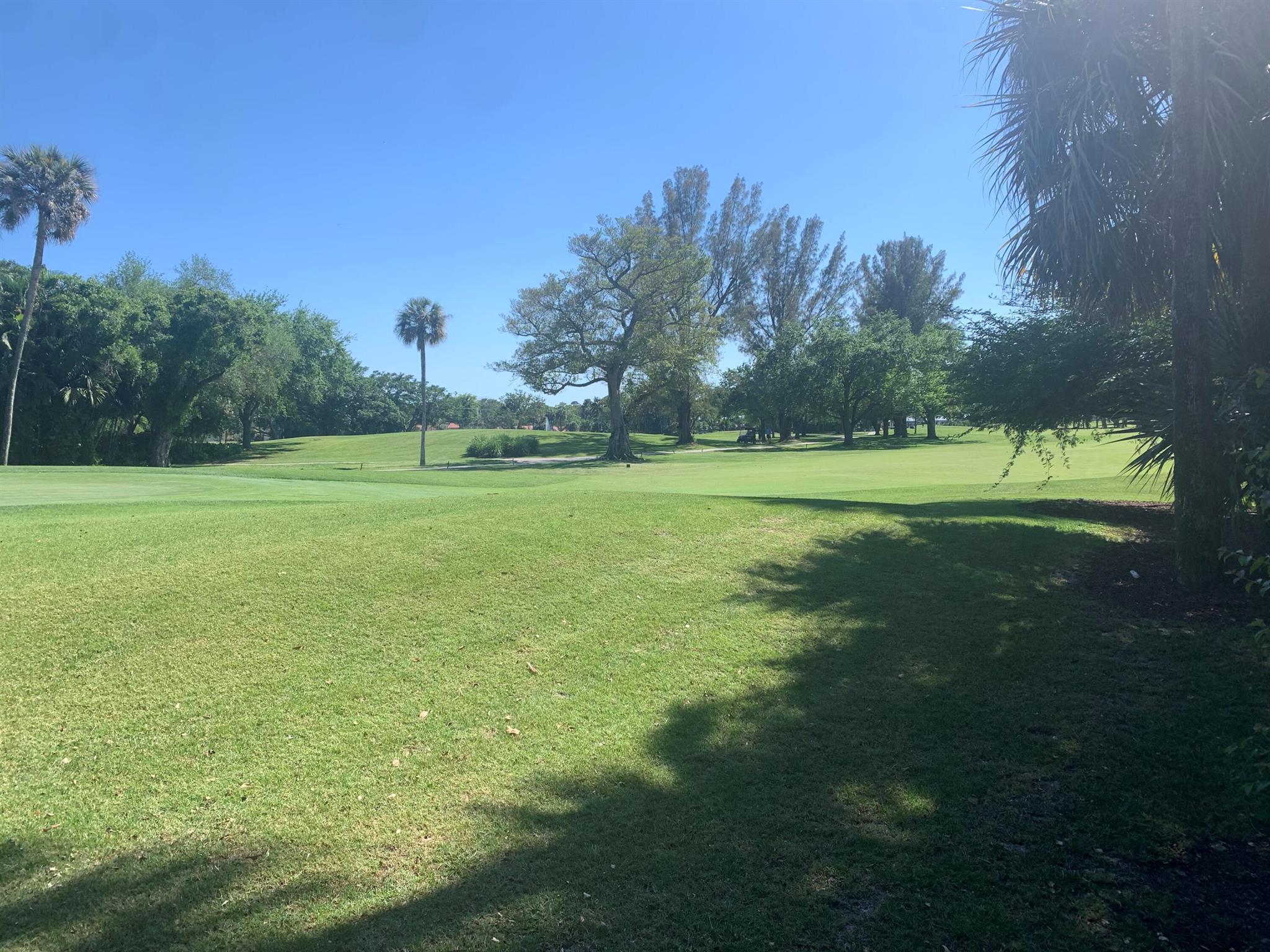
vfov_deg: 53.1
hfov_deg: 67.3
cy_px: 476
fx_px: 954
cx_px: 635
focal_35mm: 26
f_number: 1.8
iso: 25
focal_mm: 4.25
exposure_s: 1/1812
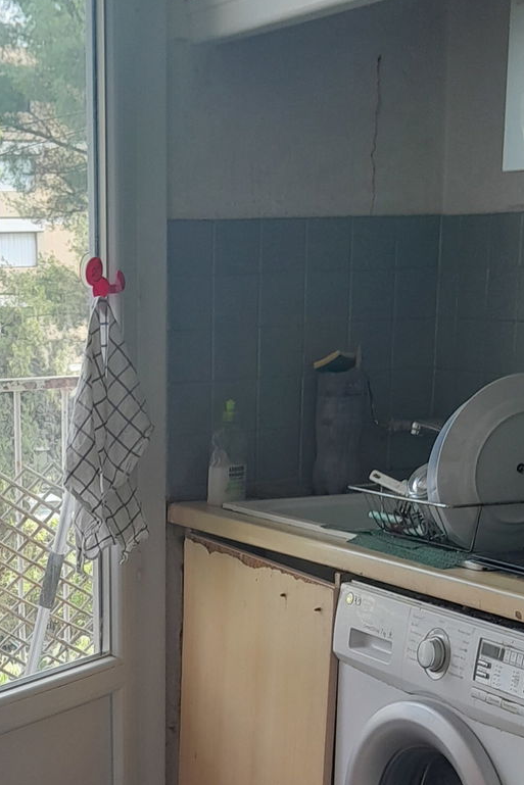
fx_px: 1637
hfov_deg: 17.9
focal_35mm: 75
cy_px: 799
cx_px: 59
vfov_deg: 25.5
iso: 40
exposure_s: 1/60
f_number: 1.8
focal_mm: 3.98
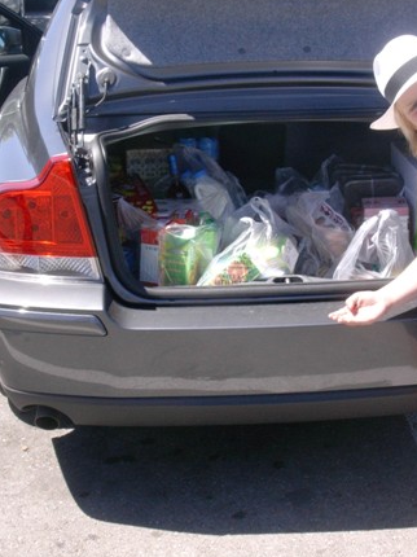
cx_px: 247
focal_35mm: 67
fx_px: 1077
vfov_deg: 29.0
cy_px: 260
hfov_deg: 21.9
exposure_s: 1/136
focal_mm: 6.7
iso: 70
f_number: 5.8
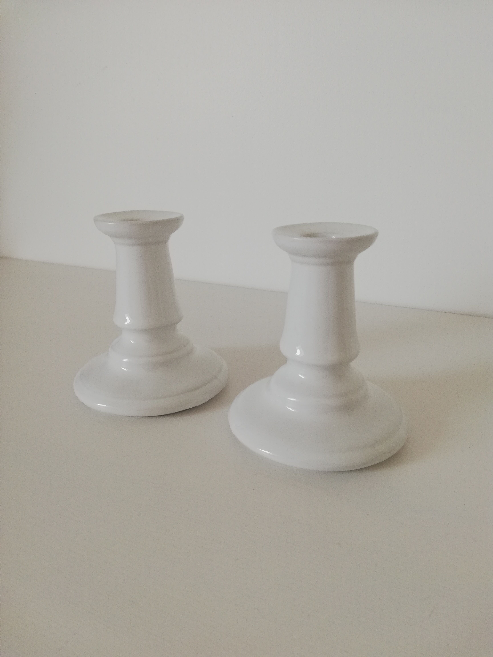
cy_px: 328
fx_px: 494
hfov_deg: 53.1
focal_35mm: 26
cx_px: 246
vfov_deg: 67.3
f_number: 2.2
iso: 80
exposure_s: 1/50
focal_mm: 3.81
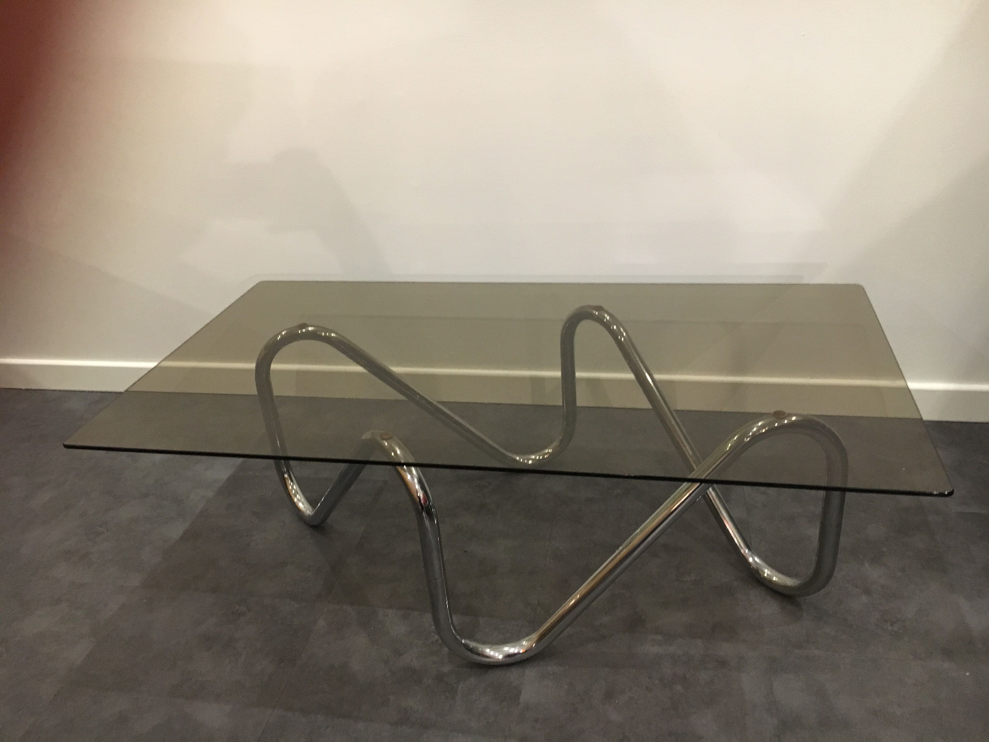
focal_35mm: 29
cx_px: 494
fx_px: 829
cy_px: 371
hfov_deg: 61.7
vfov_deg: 48.2
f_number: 2.2
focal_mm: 4.15
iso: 200
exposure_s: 1/17
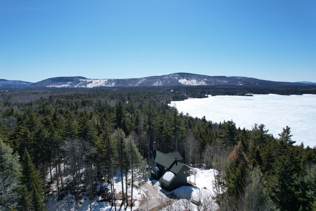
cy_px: 106
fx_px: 193
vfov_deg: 57.2
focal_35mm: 22
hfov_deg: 78.6
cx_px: 158
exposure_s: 1/2500
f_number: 2.8
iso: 100
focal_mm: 8.38
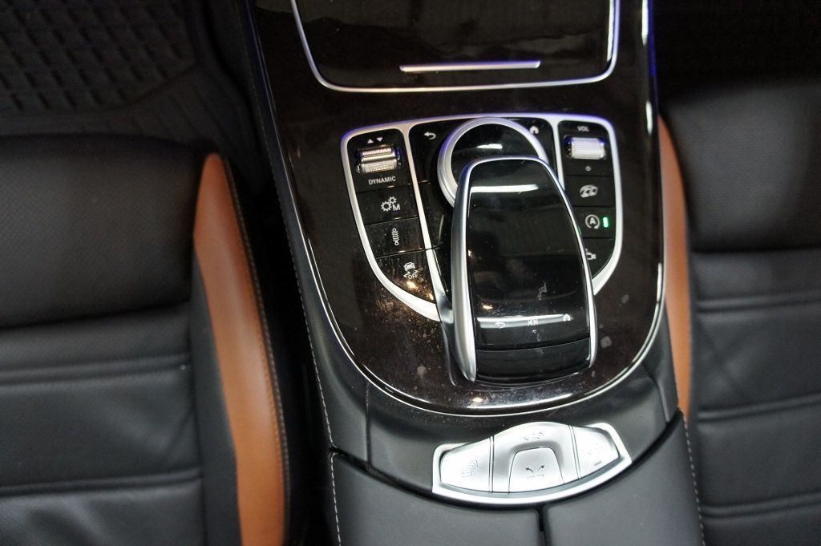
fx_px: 615
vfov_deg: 47.9
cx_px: 410
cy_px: 273
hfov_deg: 67.4
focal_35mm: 27
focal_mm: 18
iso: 1600
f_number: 3.5
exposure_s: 1/60
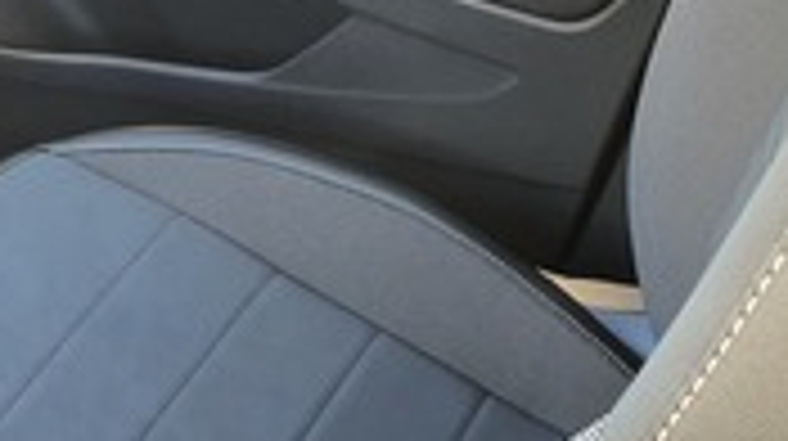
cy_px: 38
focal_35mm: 68
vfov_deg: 17.4
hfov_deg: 29.6
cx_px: 59
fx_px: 1419
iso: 200
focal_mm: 4.3
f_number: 2.4
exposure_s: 1/120
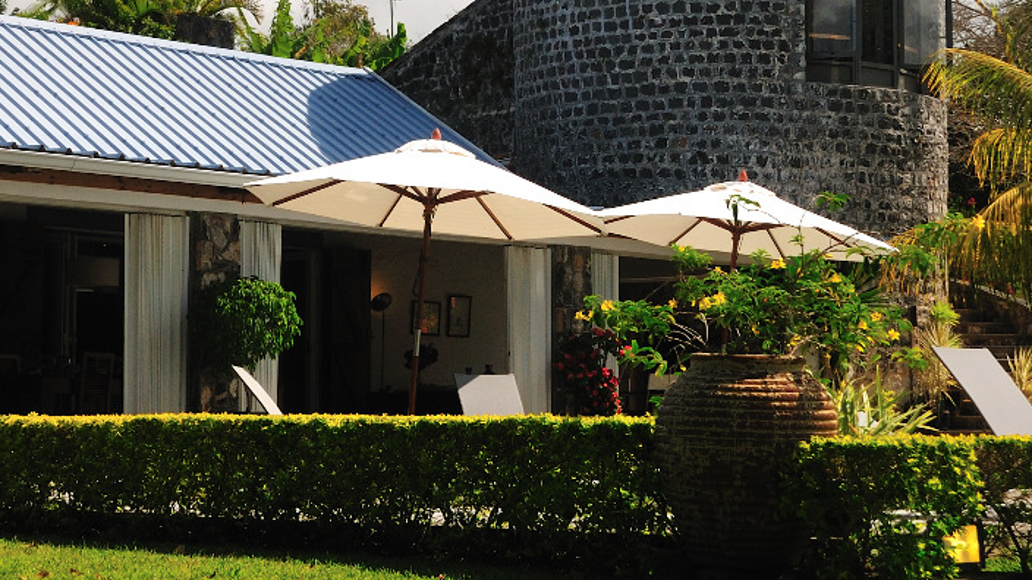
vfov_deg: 13.8
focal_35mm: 87
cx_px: 430
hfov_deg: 24.4
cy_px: 105
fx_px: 2381
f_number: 5.6
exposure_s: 1/320
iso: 200
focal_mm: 24
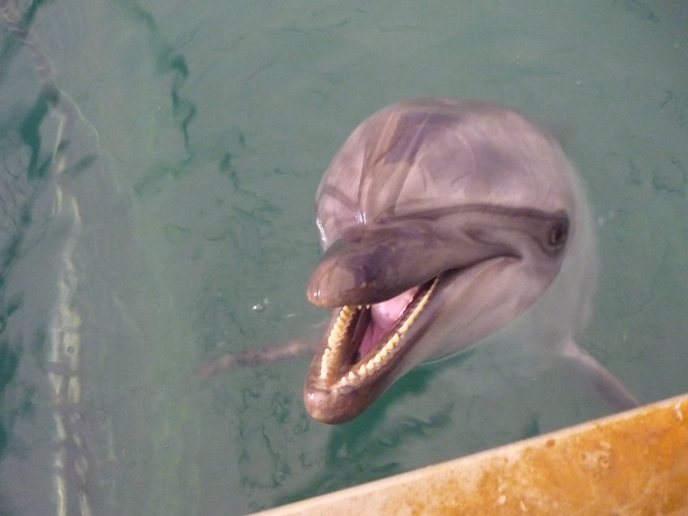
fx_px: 656
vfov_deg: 42.9
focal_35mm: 33
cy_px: 258
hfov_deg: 55.4
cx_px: 344
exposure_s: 1/20
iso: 800
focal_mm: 5.5
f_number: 2.8
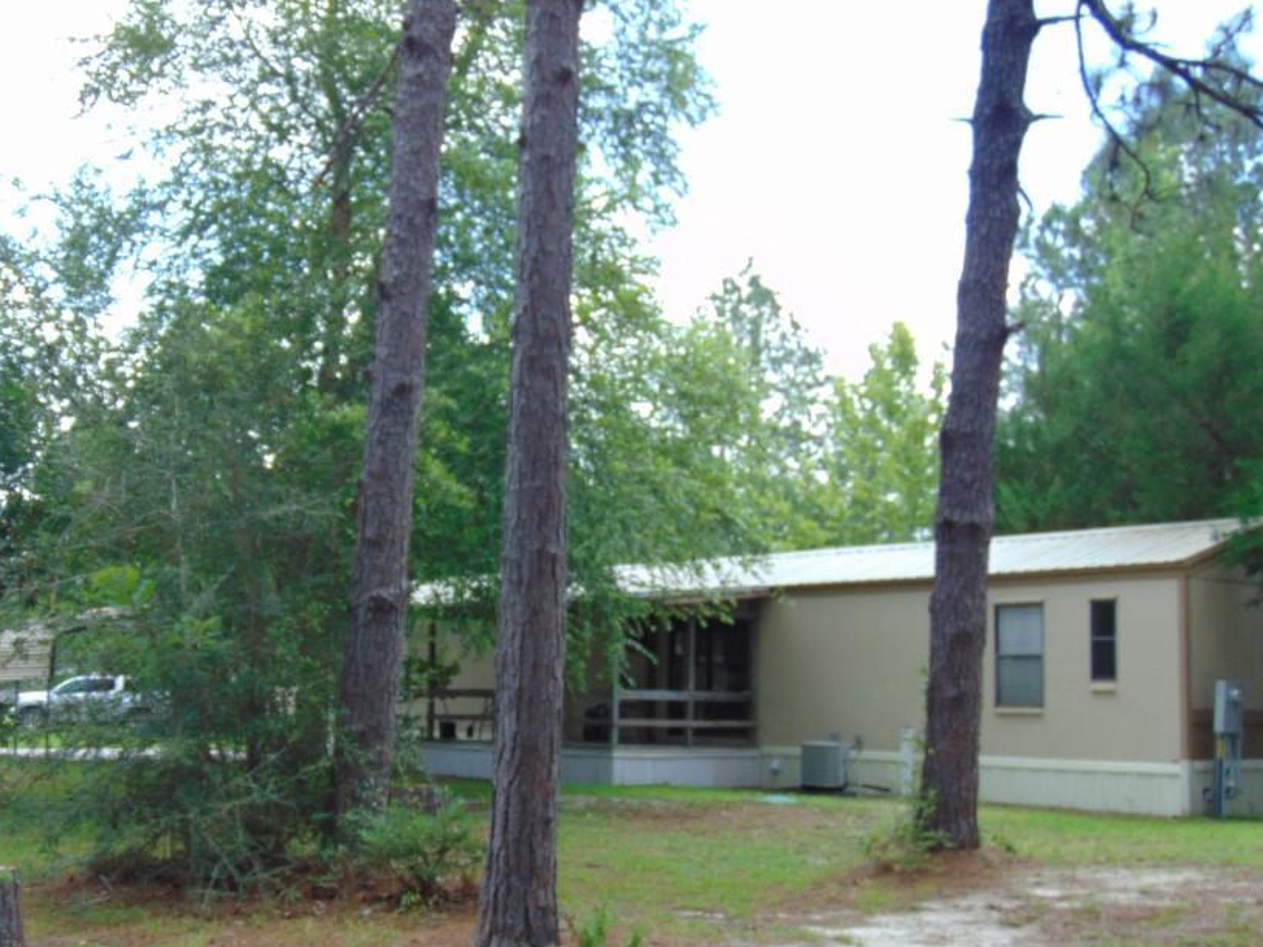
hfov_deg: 38.8
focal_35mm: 49
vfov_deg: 29.6
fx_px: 1788
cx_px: 507
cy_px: 578
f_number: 3.3
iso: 80
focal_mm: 6.9
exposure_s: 1/200
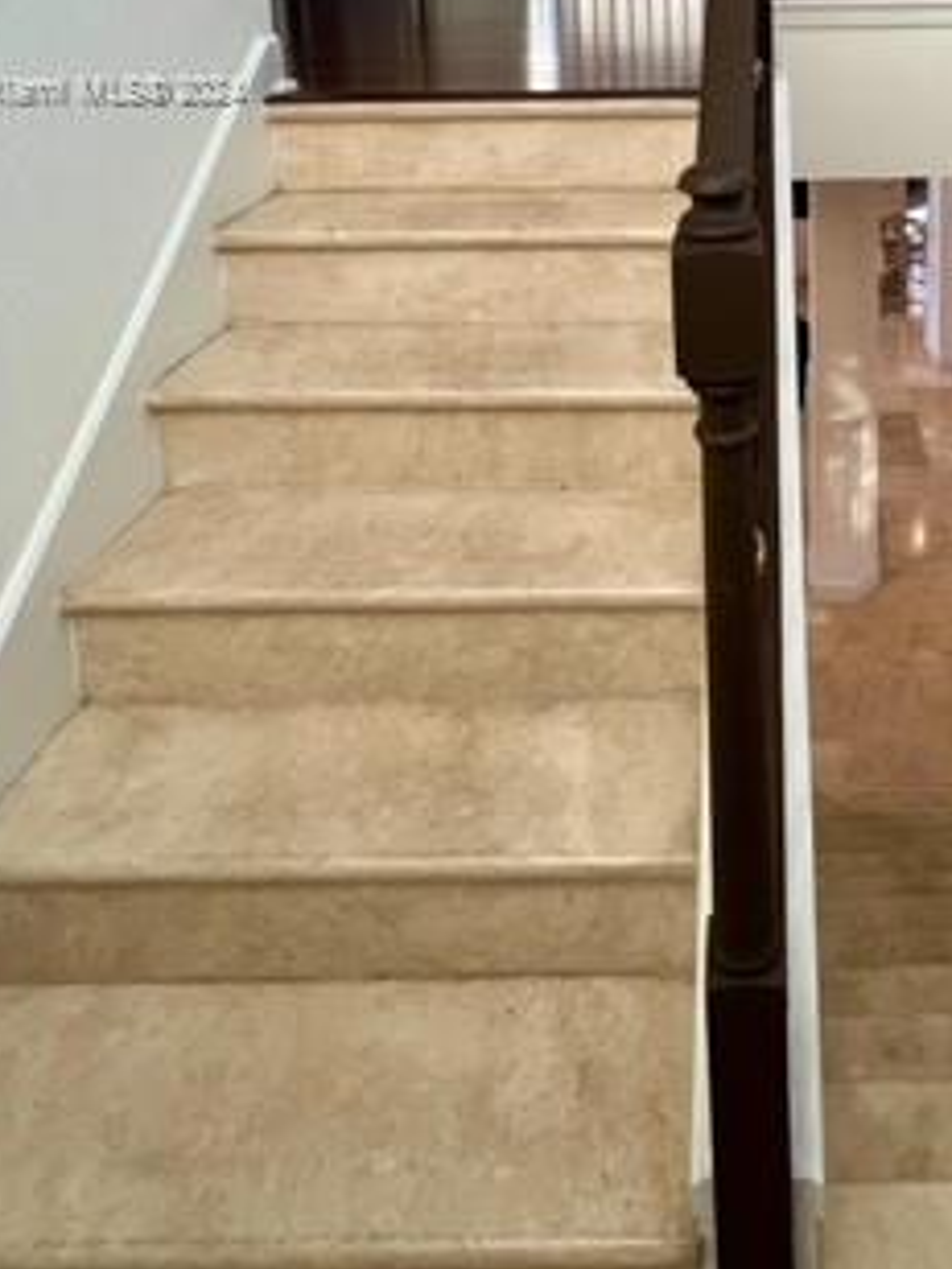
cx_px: 758
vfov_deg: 55.2
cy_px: 91
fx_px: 990
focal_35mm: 27
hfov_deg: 48.5
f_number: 1.8
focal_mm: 1.57
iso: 125
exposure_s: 1/120
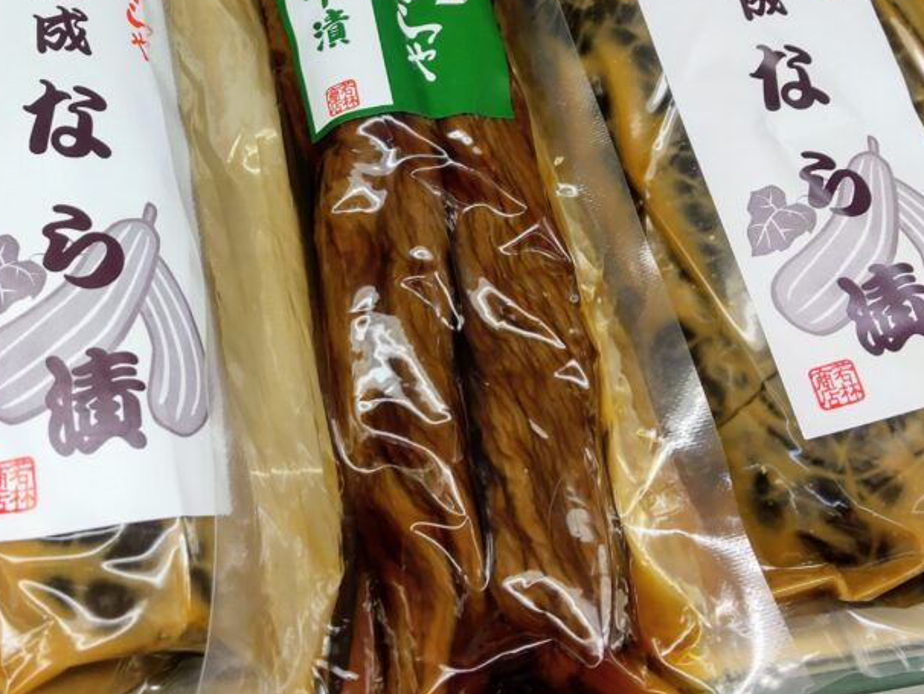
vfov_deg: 37.4
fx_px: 1015
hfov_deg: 48.5
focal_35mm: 38
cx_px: 346
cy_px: 233
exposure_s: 1/120
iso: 84
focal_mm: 3.43
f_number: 2
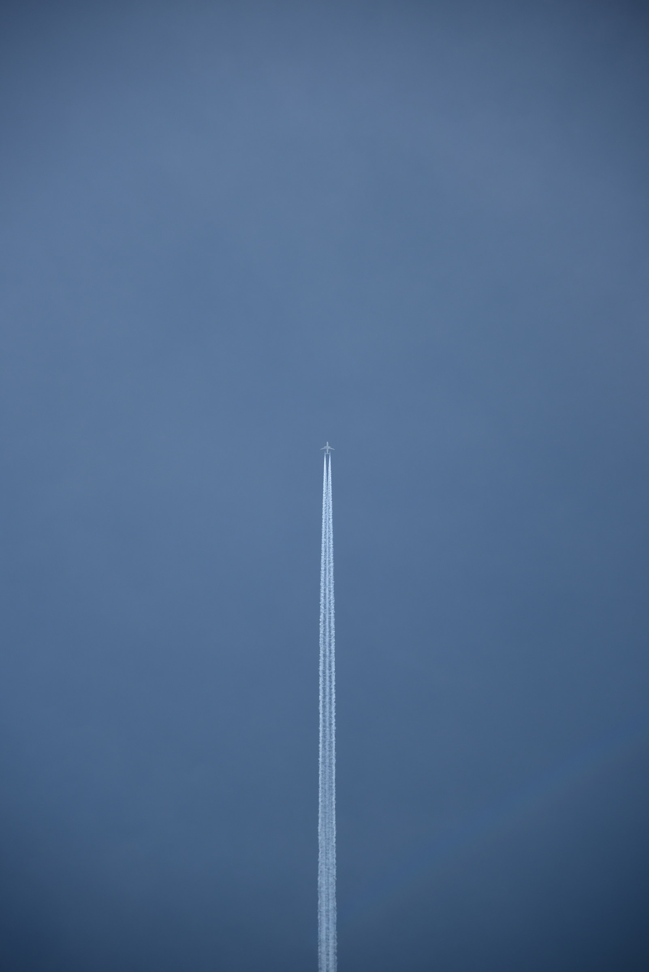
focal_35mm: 120
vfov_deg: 17.1
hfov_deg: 11.4
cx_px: 324
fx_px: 3242
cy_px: 486
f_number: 4
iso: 100
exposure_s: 1/400
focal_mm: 120
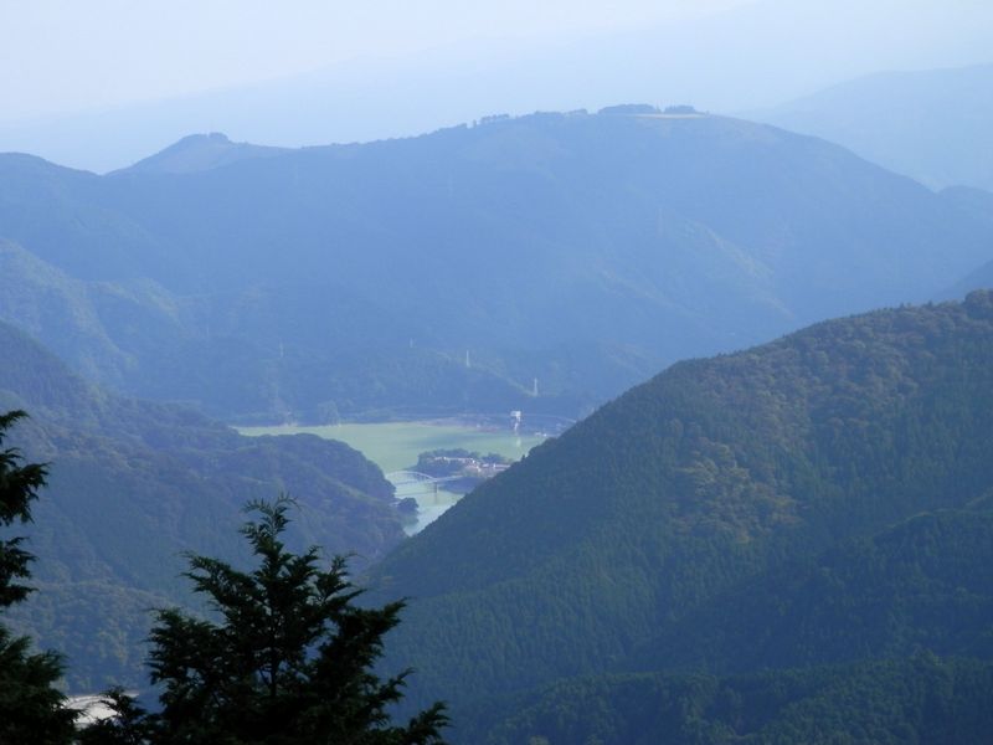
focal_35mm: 106
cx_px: 496
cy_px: 372
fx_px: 3041
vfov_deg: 14.0
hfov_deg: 18.5
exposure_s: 1/500
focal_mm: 19
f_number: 5
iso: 80
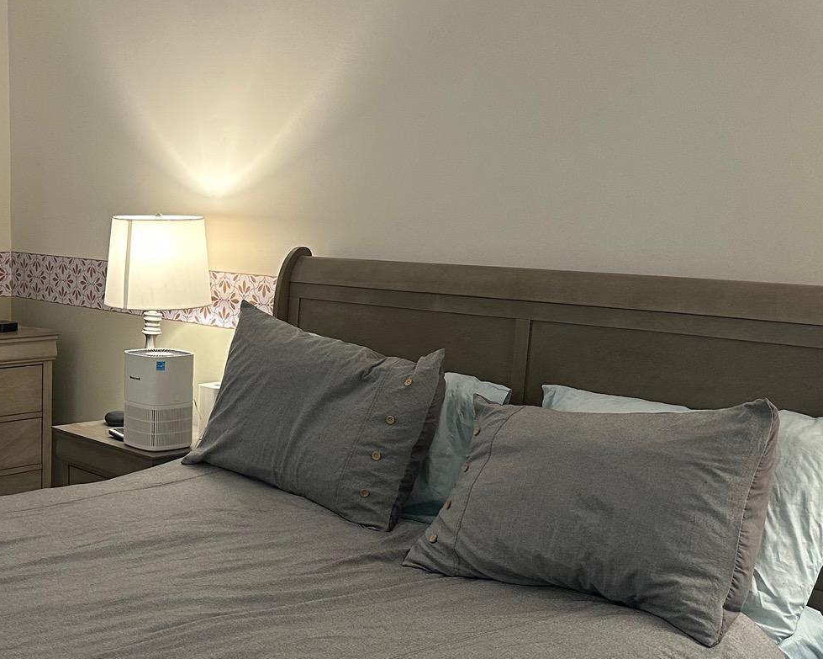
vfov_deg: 30.8
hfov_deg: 37.1
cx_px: 197
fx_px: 1193
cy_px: 361
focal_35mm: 49
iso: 250
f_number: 1.78
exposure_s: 1/60
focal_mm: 6.86
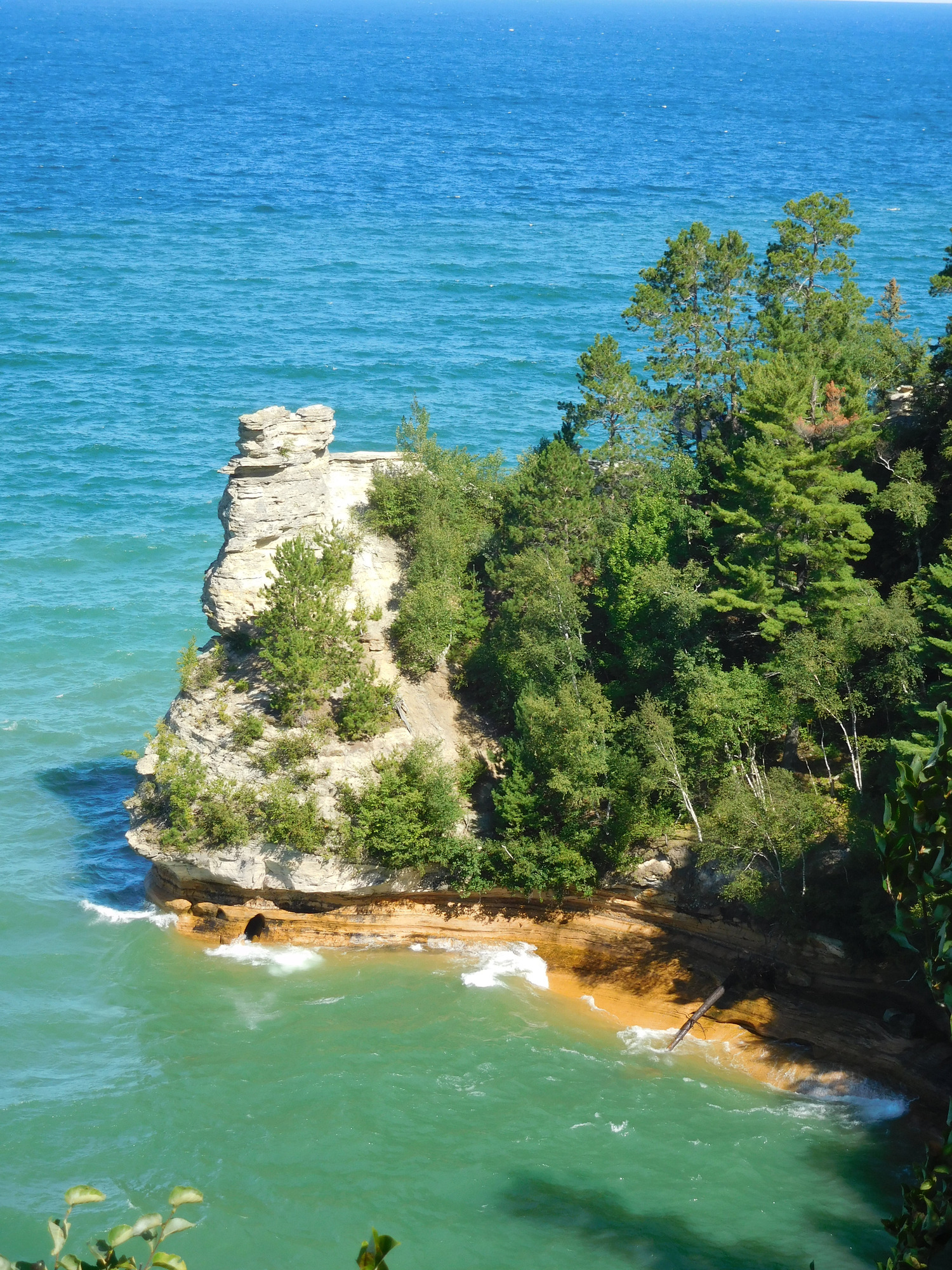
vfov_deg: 24.4
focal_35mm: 80
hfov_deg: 18.4
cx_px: 476
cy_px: 635
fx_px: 2934
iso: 125
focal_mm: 14.3
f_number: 4.6
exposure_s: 1/400
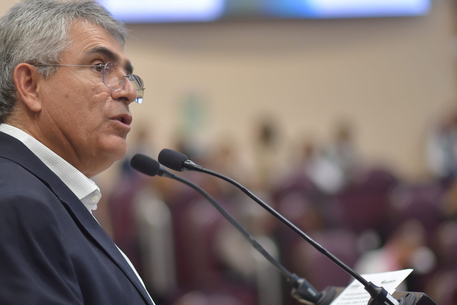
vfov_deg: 9.7
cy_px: 193
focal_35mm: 142
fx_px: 1803
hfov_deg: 14.4
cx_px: 233
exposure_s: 1/180
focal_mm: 85
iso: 560
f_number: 1.8
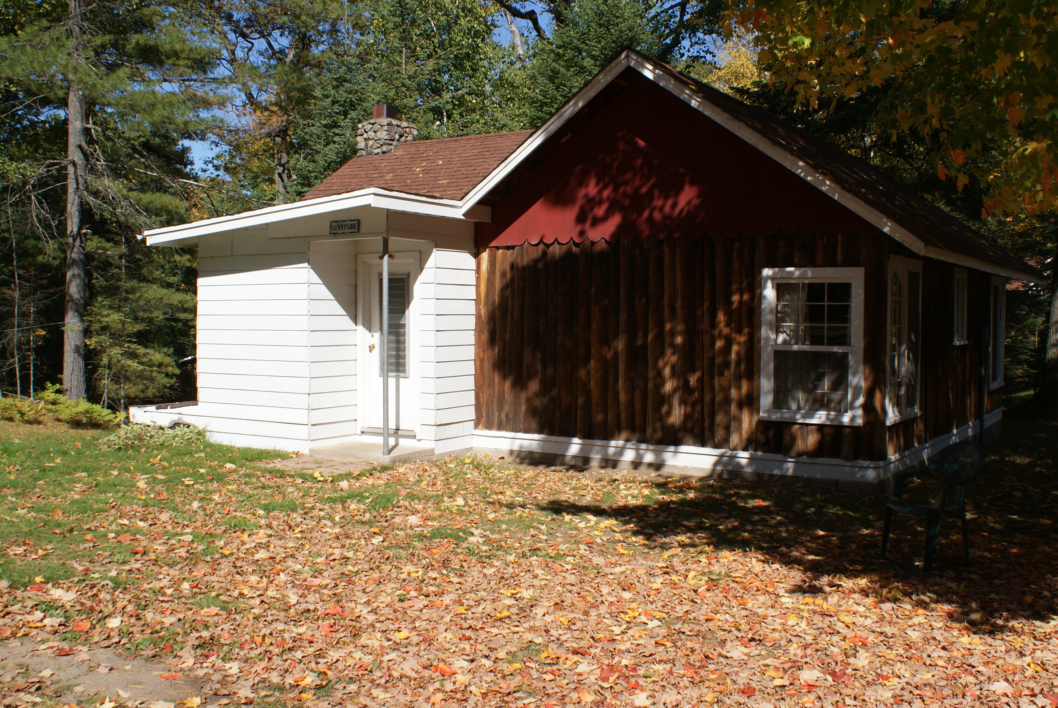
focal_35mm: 34
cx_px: 553
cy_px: 337
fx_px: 1000
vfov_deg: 39.0
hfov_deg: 55.7
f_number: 10
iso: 100
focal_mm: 20
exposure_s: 1/200
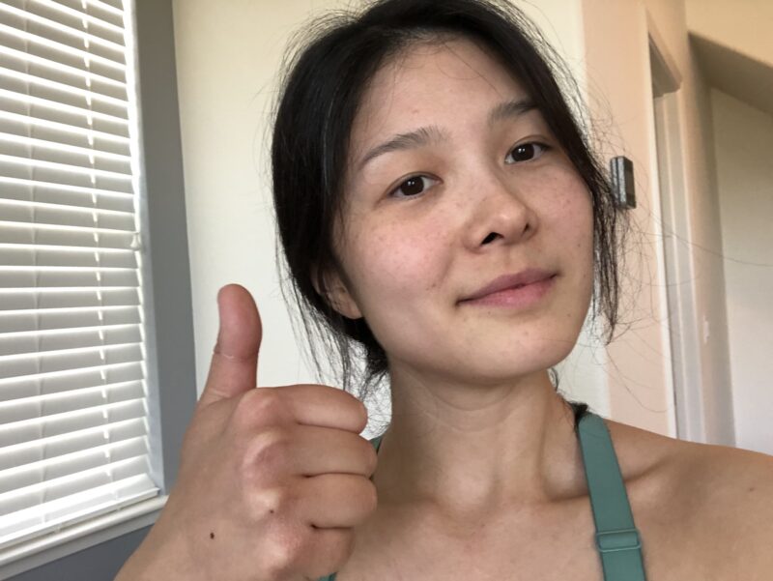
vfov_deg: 44.2
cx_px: 386
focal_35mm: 32
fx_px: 715
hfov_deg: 56.8
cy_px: 290
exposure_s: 1/60
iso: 160
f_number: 2.2
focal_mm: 2.87
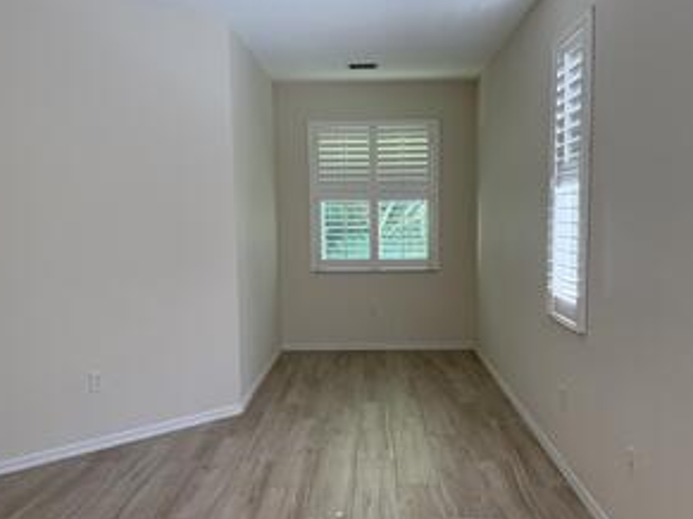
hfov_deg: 55.3
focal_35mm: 33
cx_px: 367
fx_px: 660
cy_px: 274
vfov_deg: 42.9
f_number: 1.78
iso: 200
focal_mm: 6.76
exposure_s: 1/239
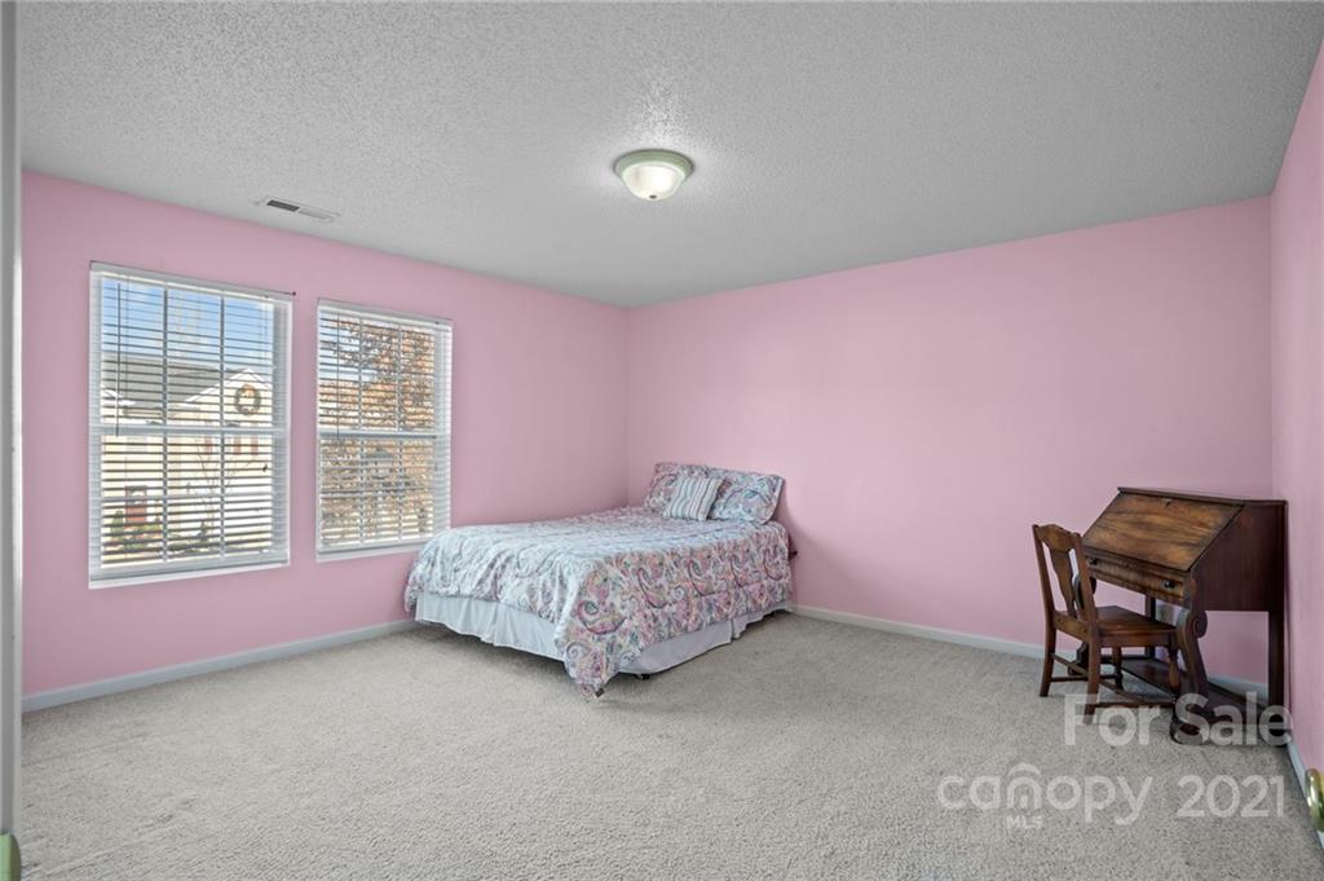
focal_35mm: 17
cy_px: 440
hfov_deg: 93.3
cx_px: 662
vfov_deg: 70.3
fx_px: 625
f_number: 11
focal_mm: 17
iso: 100
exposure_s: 1.6
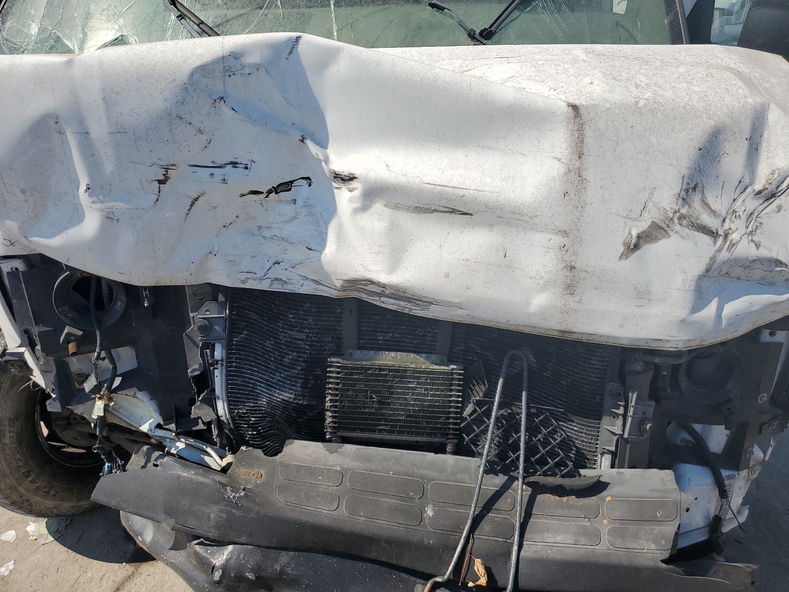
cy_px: 296
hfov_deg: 67.3
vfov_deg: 53.1
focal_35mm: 26
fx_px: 593
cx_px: 394
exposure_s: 1/5000
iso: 50
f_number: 1.5
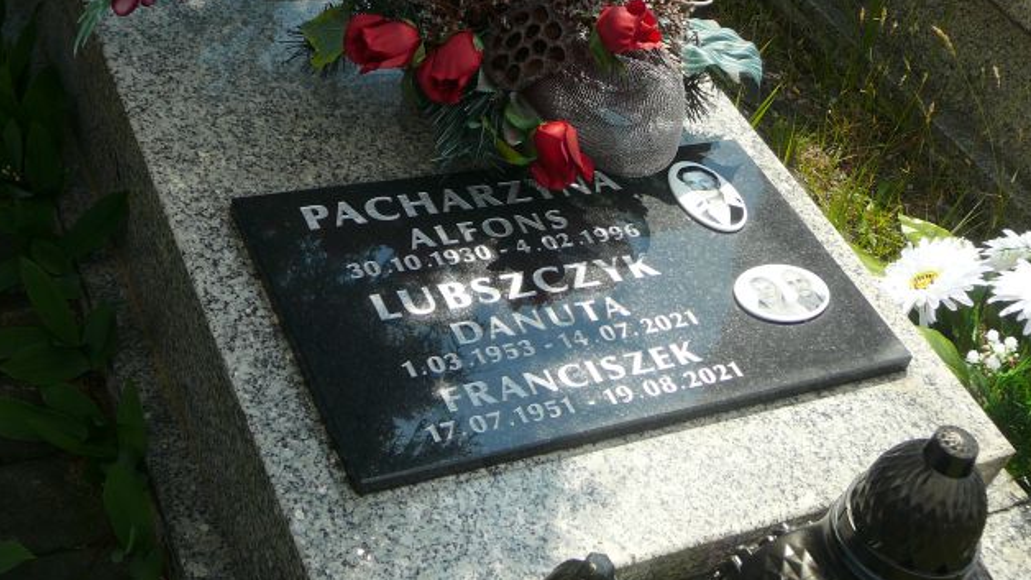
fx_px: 1367
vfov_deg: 23.9
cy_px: 299
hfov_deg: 41.3
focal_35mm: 50
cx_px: 511
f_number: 3.2
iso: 80
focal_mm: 6.7
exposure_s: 1/1000
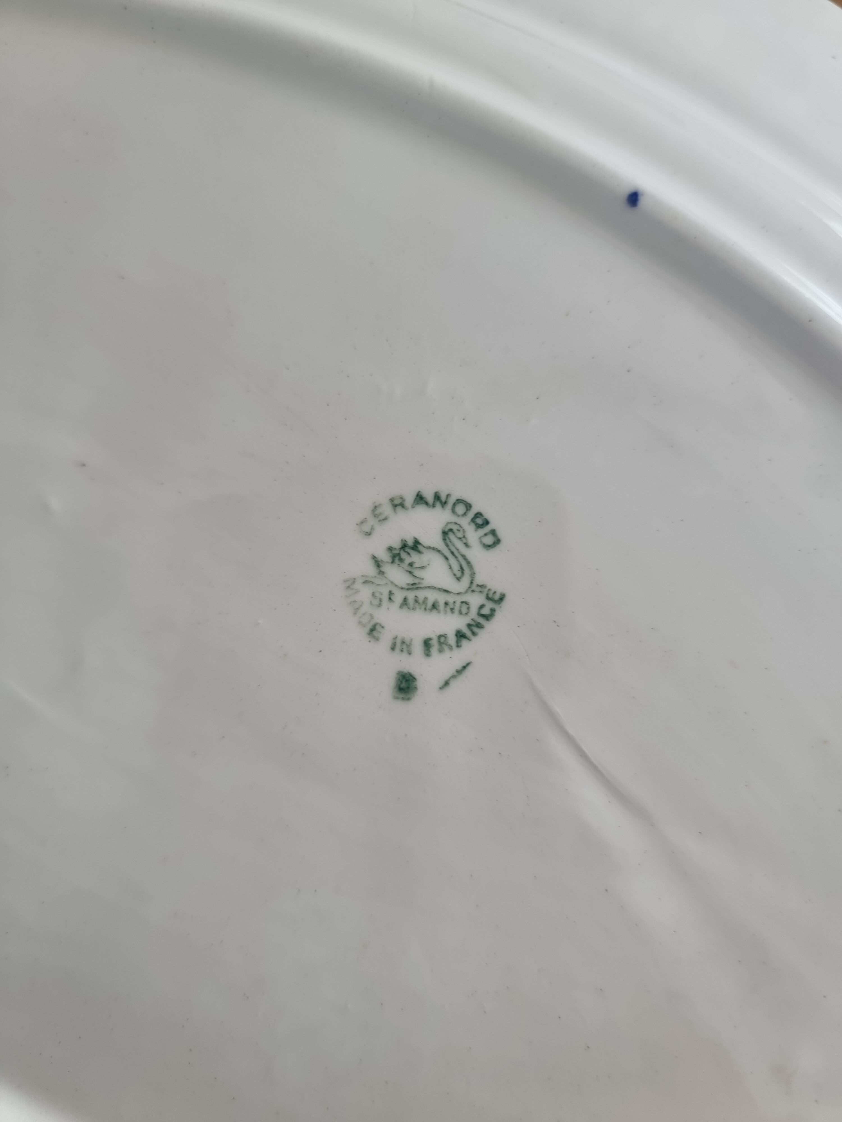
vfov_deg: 71.6
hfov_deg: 56.8
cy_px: 561
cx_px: 421
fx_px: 778
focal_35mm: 24
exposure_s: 1/120
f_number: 1.8
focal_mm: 6.7
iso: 100
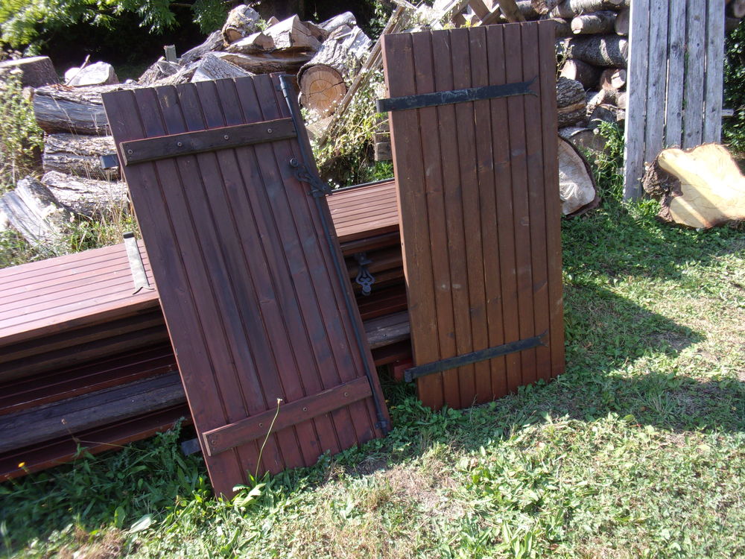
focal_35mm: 28
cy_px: 280
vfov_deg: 49.7
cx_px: 372
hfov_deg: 63.4
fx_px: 603
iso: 80
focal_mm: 5.1
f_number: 3.9
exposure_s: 1/170
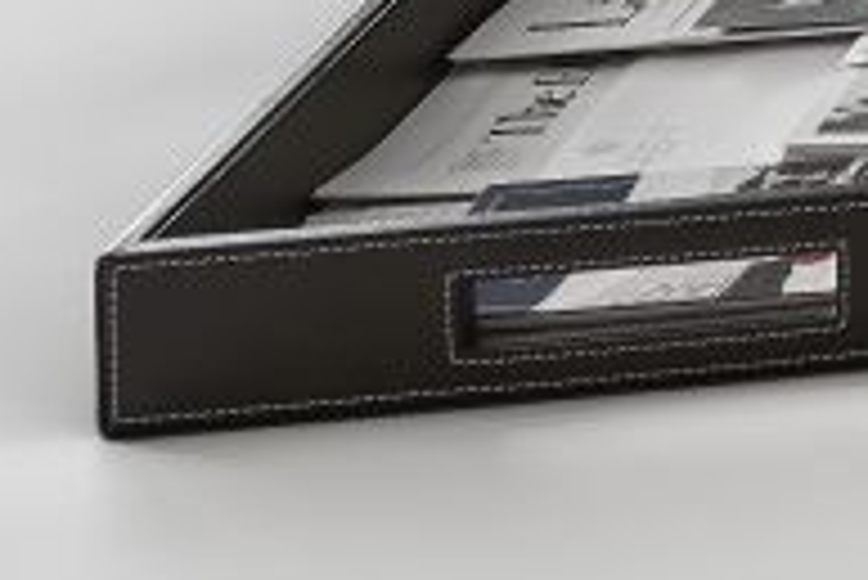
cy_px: -1311
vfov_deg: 8.0
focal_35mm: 140
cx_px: 2568
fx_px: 3378
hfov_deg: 10.5
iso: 500
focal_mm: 18
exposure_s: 1/10
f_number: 5.6
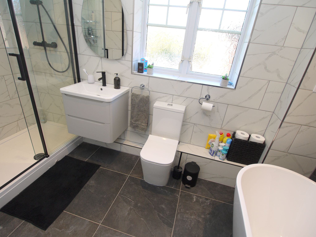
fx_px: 164
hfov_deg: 87.8
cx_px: 158
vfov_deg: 71.6
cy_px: 118
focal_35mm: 18
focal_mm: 9
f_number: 4
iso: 100
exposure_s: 1/60
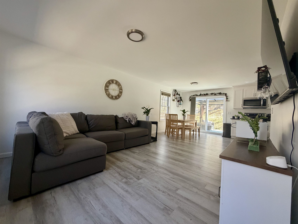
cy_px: 112
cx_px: 149
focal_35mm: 14
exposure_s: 1/121
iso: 320
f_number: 2.2
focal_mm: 2.22
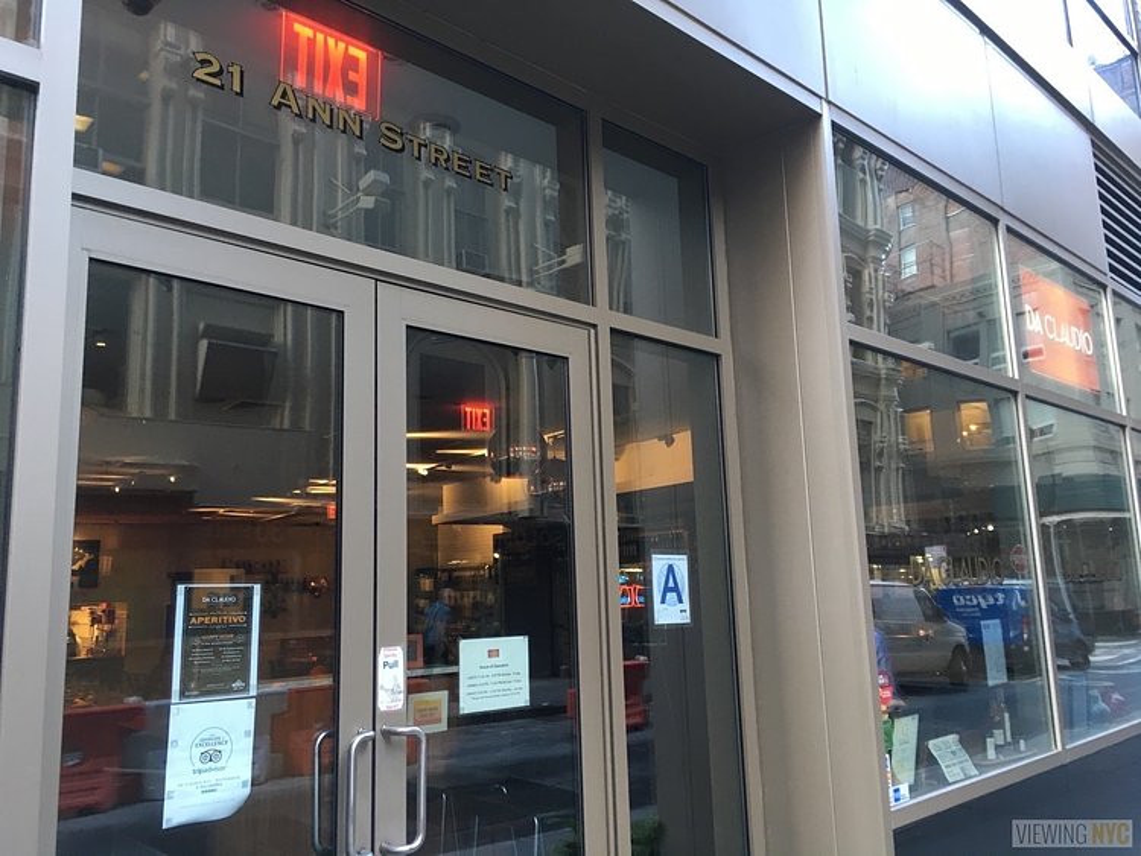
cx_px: 570
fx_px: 956
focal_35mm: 29
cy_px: 428
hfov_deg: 61.6
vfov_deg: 48.3
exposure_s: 1/30
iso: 80
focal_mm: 4.15
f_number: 2.2
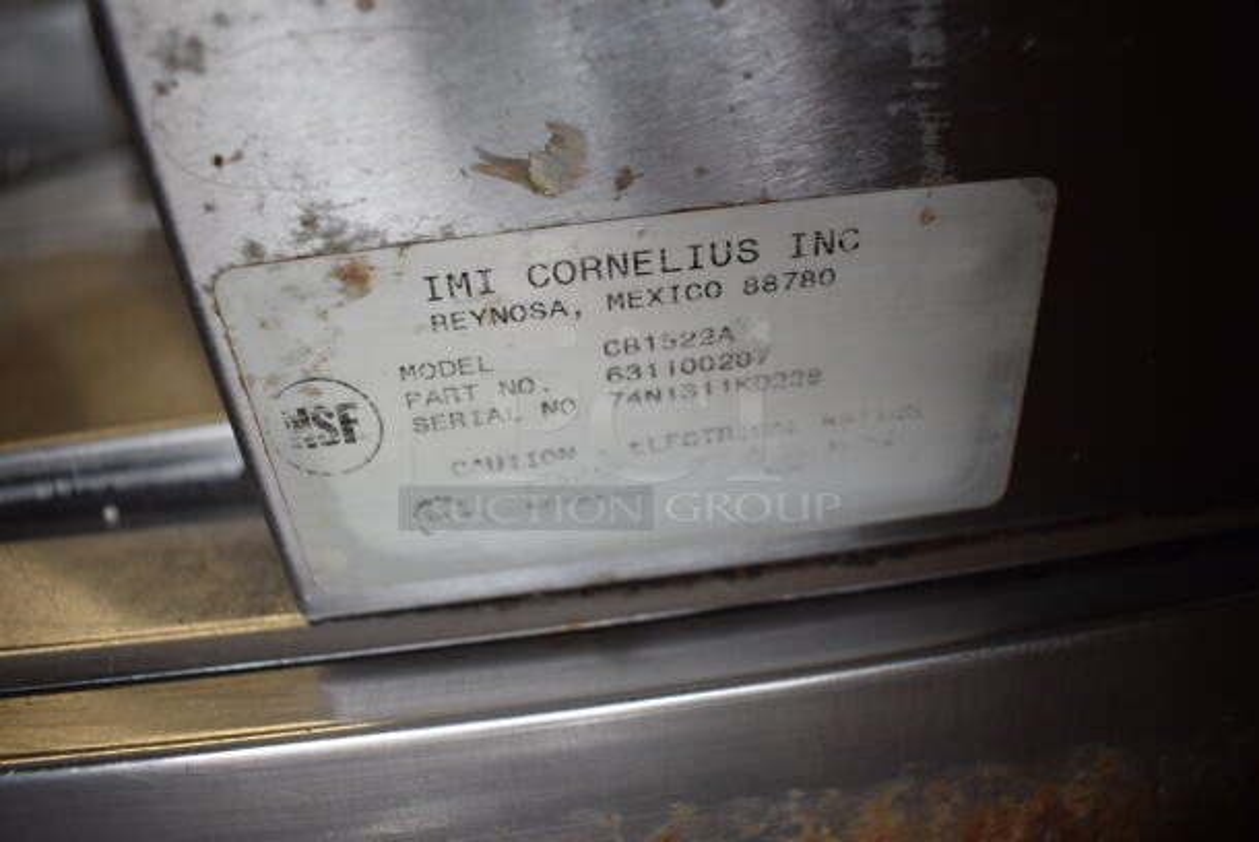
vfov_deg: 48.0
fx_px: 945
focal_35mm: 27
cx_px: 630
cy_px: 421
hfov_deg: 67.3
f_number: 3.5
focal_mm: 18
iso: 560
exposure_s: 1/250
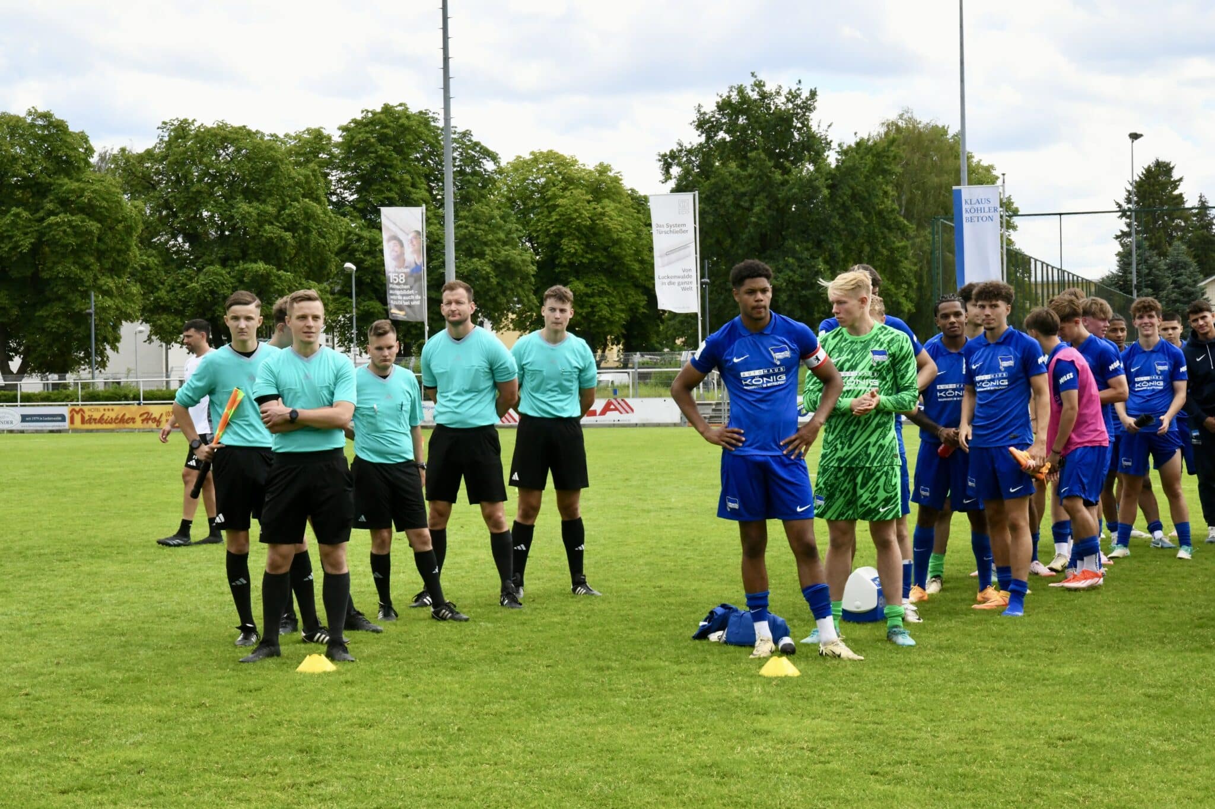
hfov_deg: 34.5
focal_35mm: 58
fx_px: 1957
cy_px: 404
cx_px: 608
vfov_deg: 23.4
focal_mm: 58
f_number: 20
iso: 4000
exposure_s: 1/640
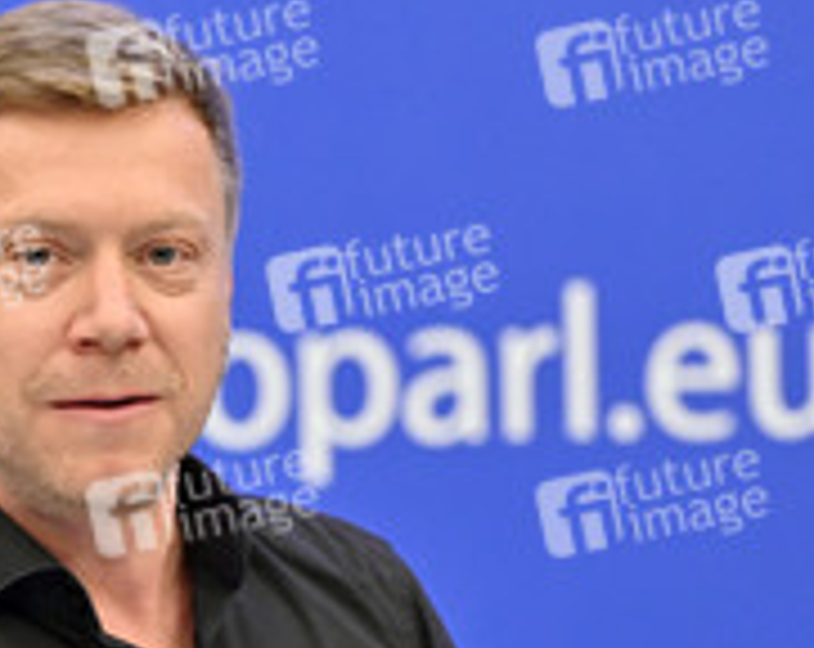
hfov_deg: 5.9
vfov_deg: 4.7
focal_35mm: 328
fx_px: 7885
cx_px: 263
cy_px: 616
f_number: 2.8
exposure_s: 1/640
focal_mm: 140
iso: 4000
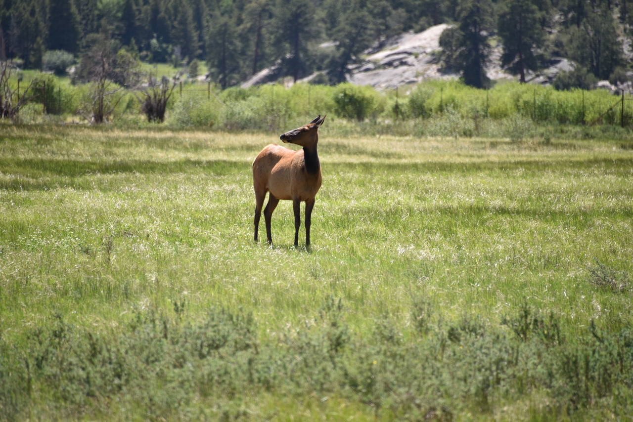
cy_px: 211
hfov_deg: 6.9
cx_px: 316
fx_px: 5276
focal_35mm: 300
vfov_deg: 4.6
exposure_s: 1/640
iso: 320
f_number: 5.6
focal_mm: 300
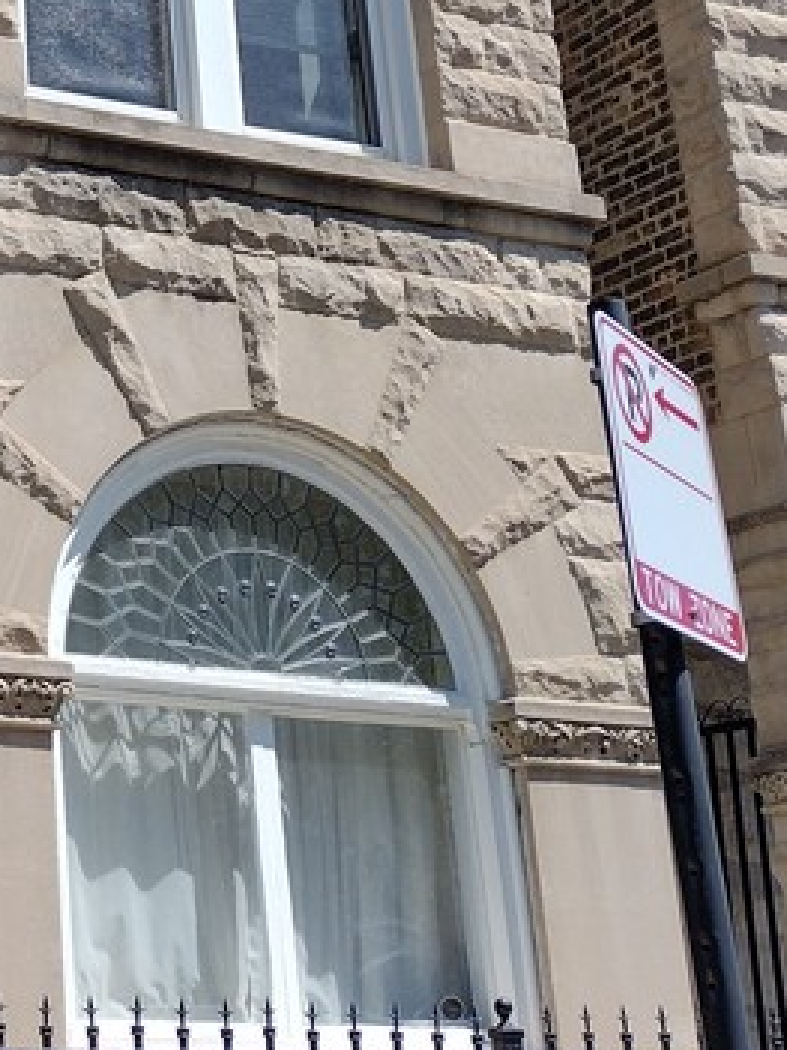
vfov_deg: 23.0
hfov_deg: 16.9
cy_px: 114
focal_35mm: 83
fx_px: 2518
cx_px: -197
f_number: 1.7
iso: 100
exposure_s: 1/2118
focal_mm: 4.71
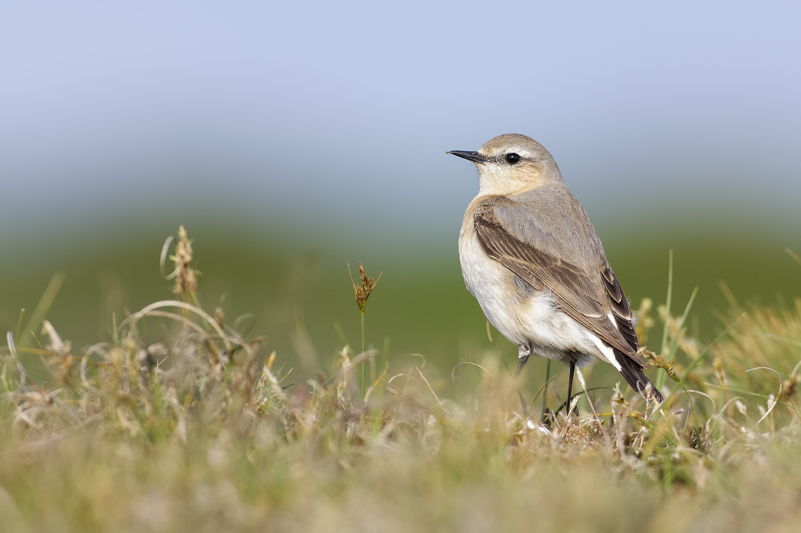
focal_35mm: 750
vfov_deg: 1.8
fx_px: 16679
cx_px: 400
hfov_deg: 2.8
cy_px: 266
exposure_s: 1/1600
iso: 640
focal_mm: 500
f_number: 6.3
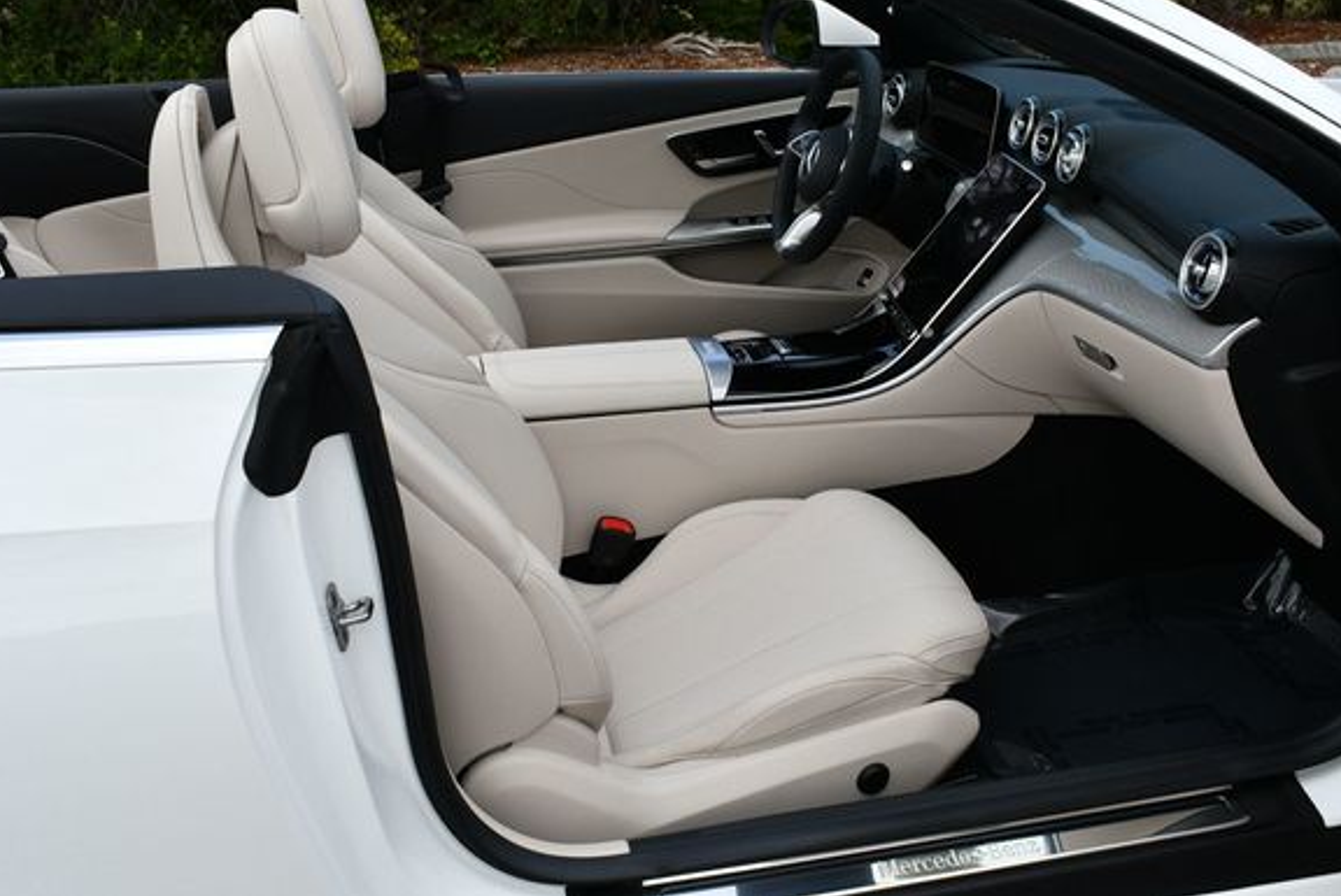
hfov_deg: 48.4
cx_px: 717
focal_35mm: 40
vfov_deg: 33.4
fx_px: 1491
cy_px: 405
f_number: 8
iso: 140
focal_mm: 18
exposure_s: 1/250
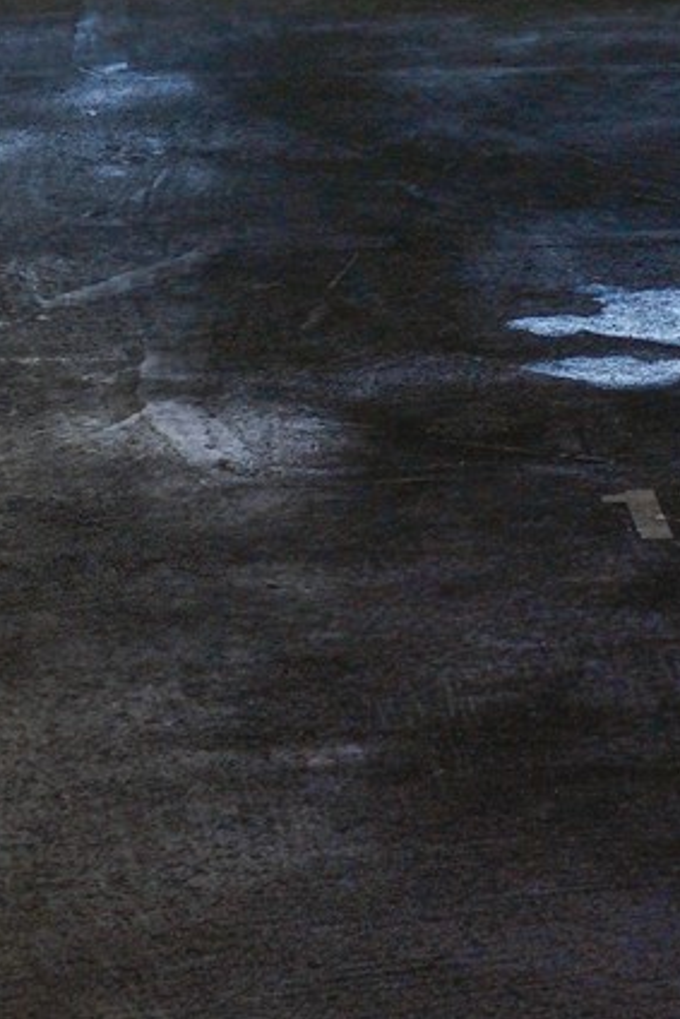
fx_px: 4643
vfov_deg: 12.3
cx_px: 876
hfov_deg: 8.3
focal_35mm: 164
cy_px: -168
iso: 1000
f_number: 4.5
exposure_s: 1/250
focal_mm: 27
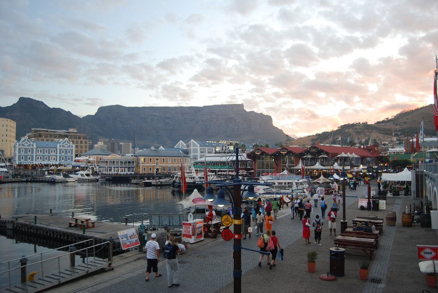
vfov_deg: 45.8
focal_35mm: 28
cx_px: 219
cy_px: 146
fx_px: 347
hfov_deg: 64.5
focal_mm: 19
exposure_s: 1/30
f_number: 3.5
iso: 400
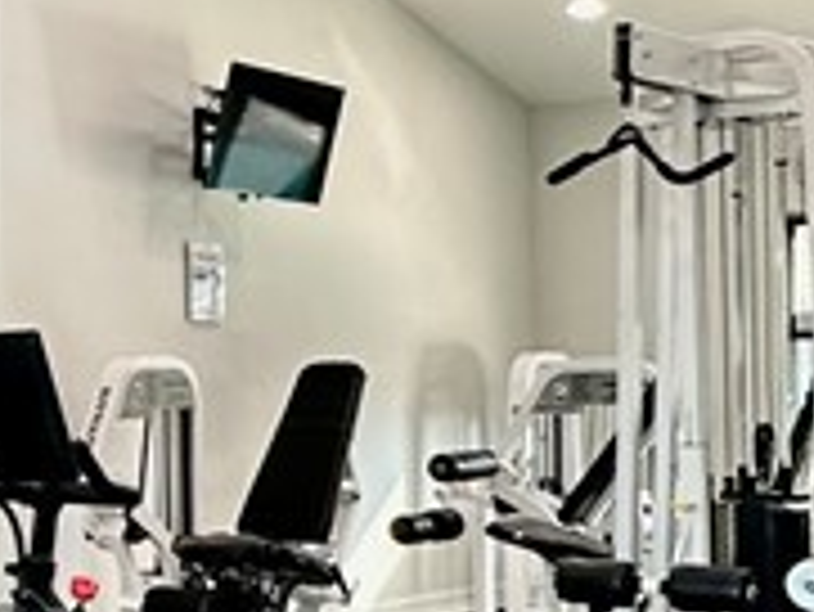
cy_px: 333
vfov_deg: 18.7
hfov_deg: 21.6
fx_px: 1859
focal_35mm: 79
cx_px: -319
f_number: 2.2
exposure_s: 1/60
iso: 250
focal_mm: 2.22
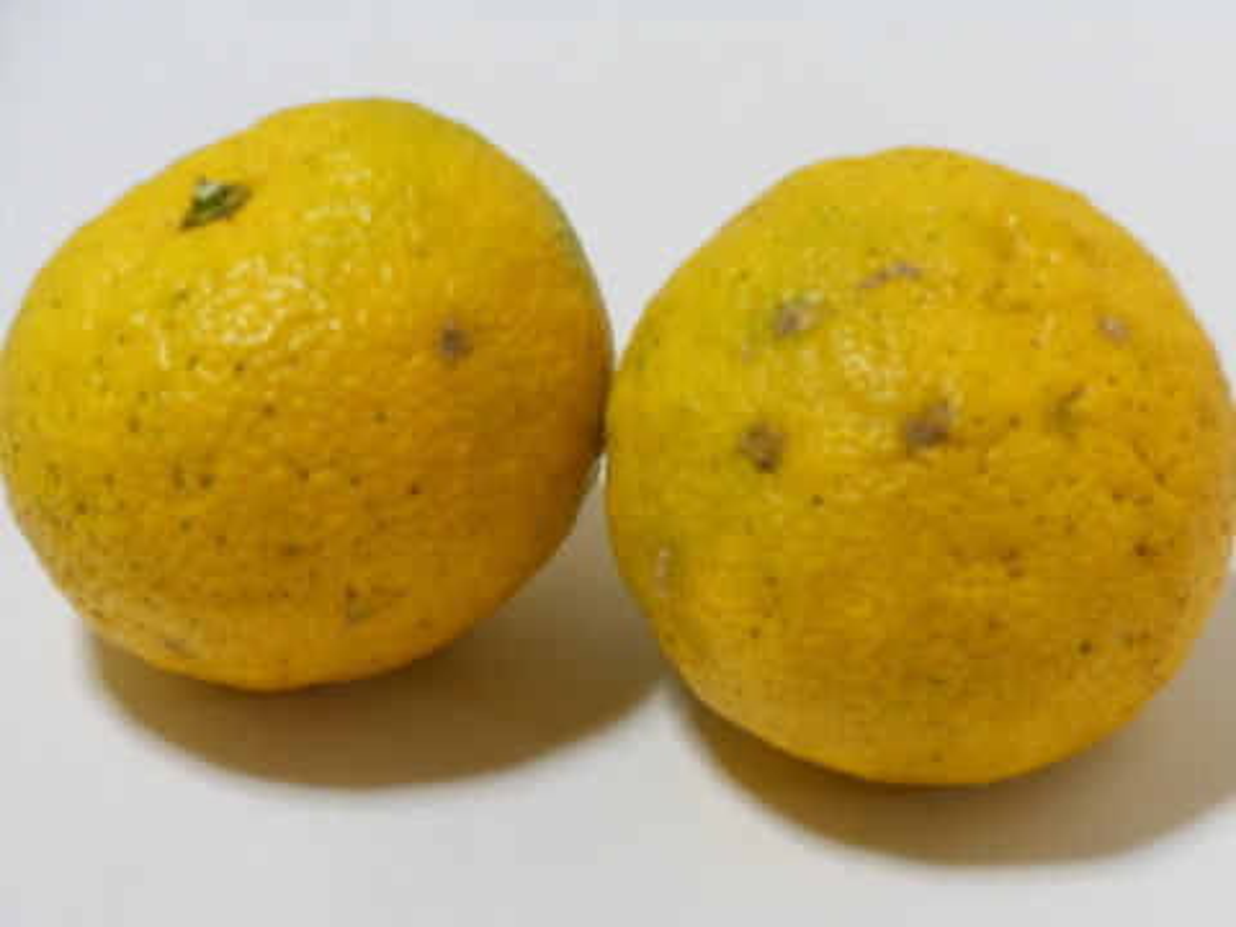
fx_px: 3642
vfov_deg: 14.5
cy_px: 464
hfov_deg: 19.3
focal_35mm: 102
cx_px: 618
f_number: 5.4
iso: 400
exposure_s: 1/13
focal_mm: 18.3
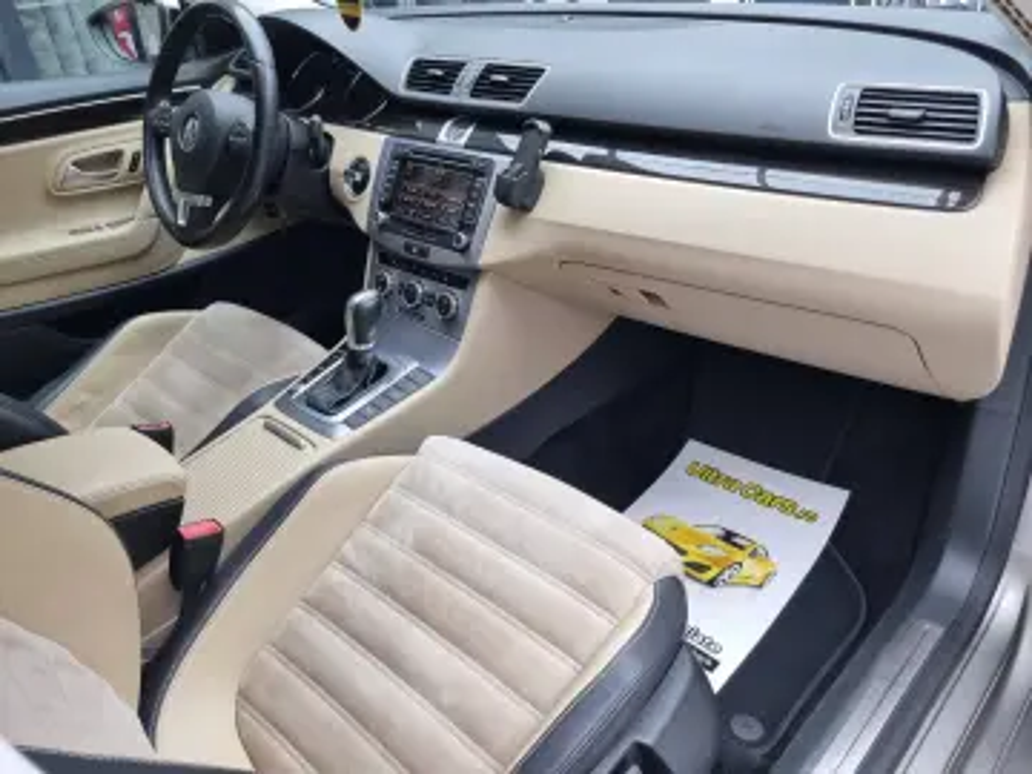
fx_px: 775
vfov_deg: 53.1
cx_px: 516
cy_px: 387
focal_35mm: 26
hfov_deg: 67.3
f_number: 1.8
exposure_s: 1/100
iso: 80
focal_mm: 5.4
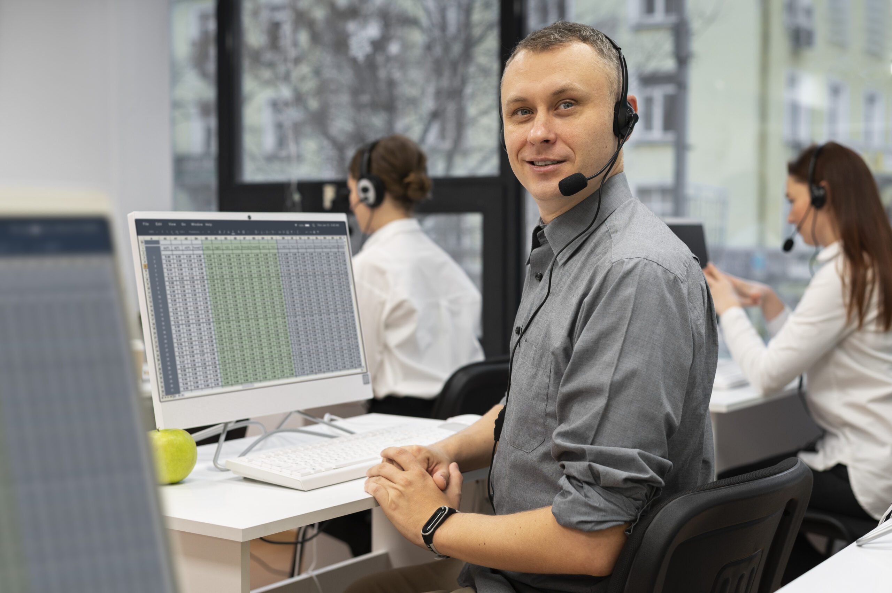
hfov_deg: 39.6
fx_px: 1238
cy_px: 296
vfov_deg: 27.0
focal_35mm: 50
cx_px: 446
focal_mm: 50
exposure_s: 1/200
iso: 800
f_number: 3.2
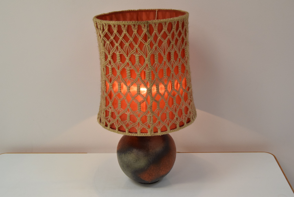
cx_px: 147
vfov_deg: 29.9
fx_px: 368
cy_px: 98
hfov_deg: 43.6
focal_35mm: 45
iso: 1600
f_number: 8
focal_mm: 30
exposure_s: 1/250
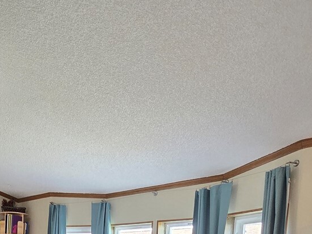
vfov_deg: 29.5
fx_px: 343
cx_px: 72
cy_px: 313
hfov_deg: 46.9
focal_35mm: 38
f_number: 2.2
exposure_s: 1/60
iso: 160
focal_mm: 2.2
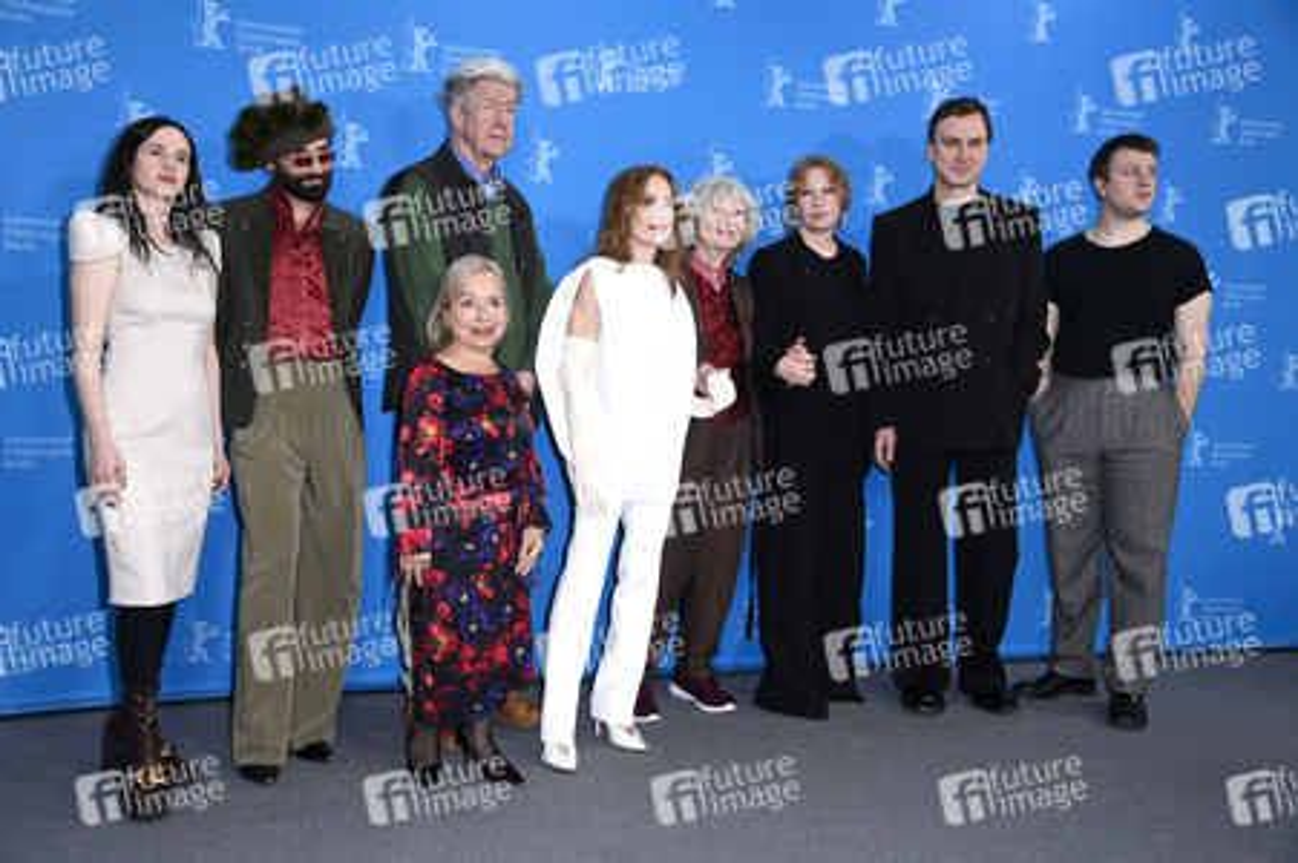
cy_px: 432
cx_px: 649
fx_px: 1441
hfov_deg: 48.5
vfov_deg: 33.4
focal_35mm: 40
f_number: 5.6
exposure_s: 1/250
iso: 1250
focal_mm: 40
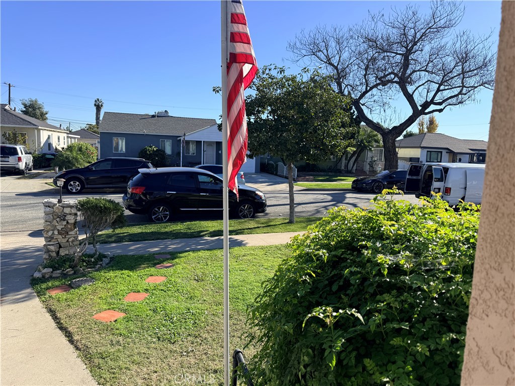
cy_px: 193
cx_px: 258
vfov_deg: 56.8
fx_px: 357
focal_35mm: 24
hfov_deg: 71.6
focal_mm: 6.76
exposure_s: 1/3021
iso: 80
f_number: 1.78
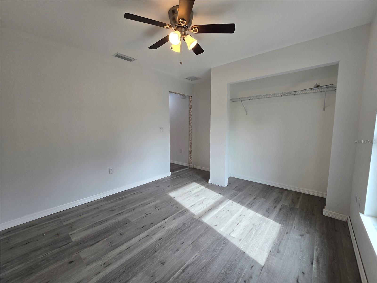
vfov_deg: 89.9
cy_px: 142
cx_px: 188
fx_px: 142
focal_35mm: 13
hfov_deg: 106.2
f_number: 2.2
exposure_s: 1/120
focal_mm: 2.2
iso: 64
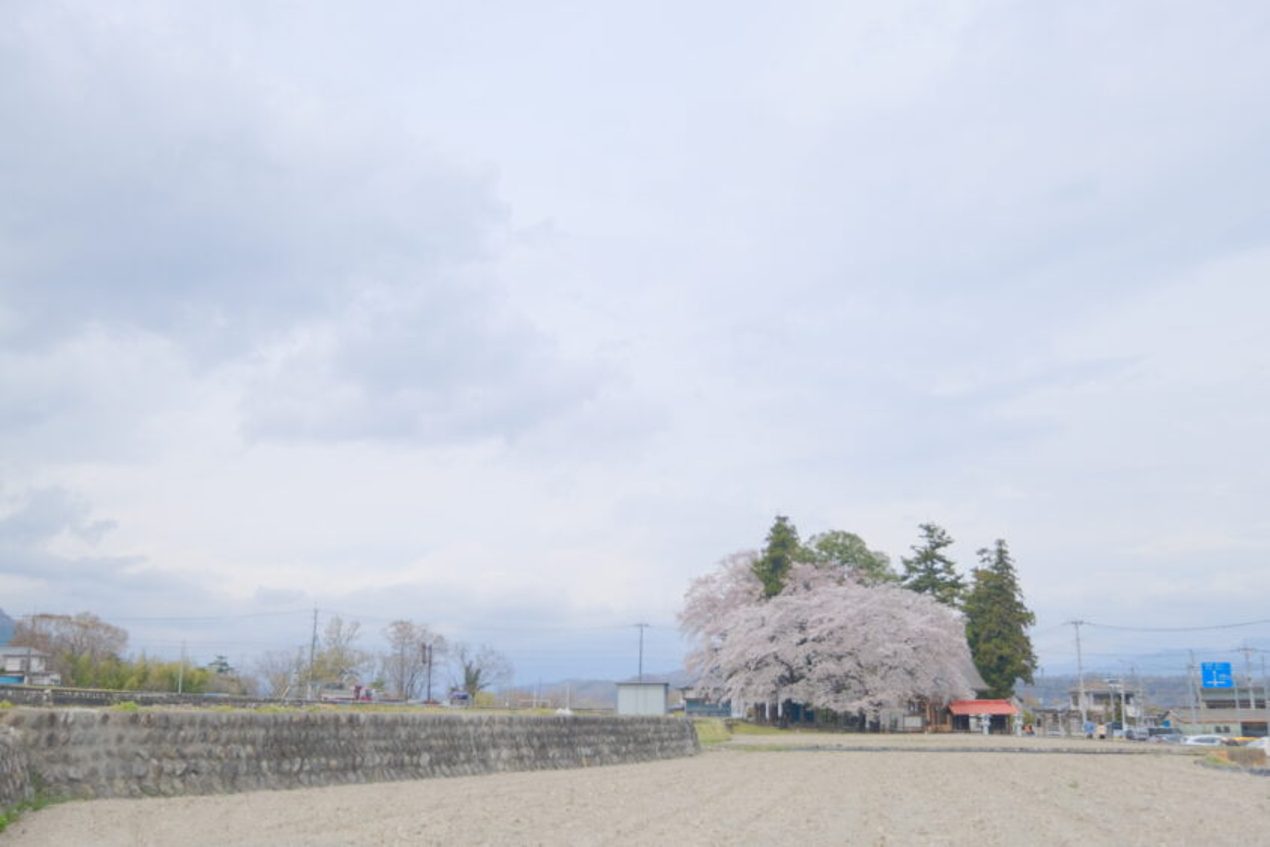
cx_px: 635
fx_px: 1270
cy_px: 424
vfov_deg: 36.9
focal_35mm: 36
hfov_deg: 53.1
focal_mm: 24
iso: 640
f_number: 6.4
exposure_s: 1/1000
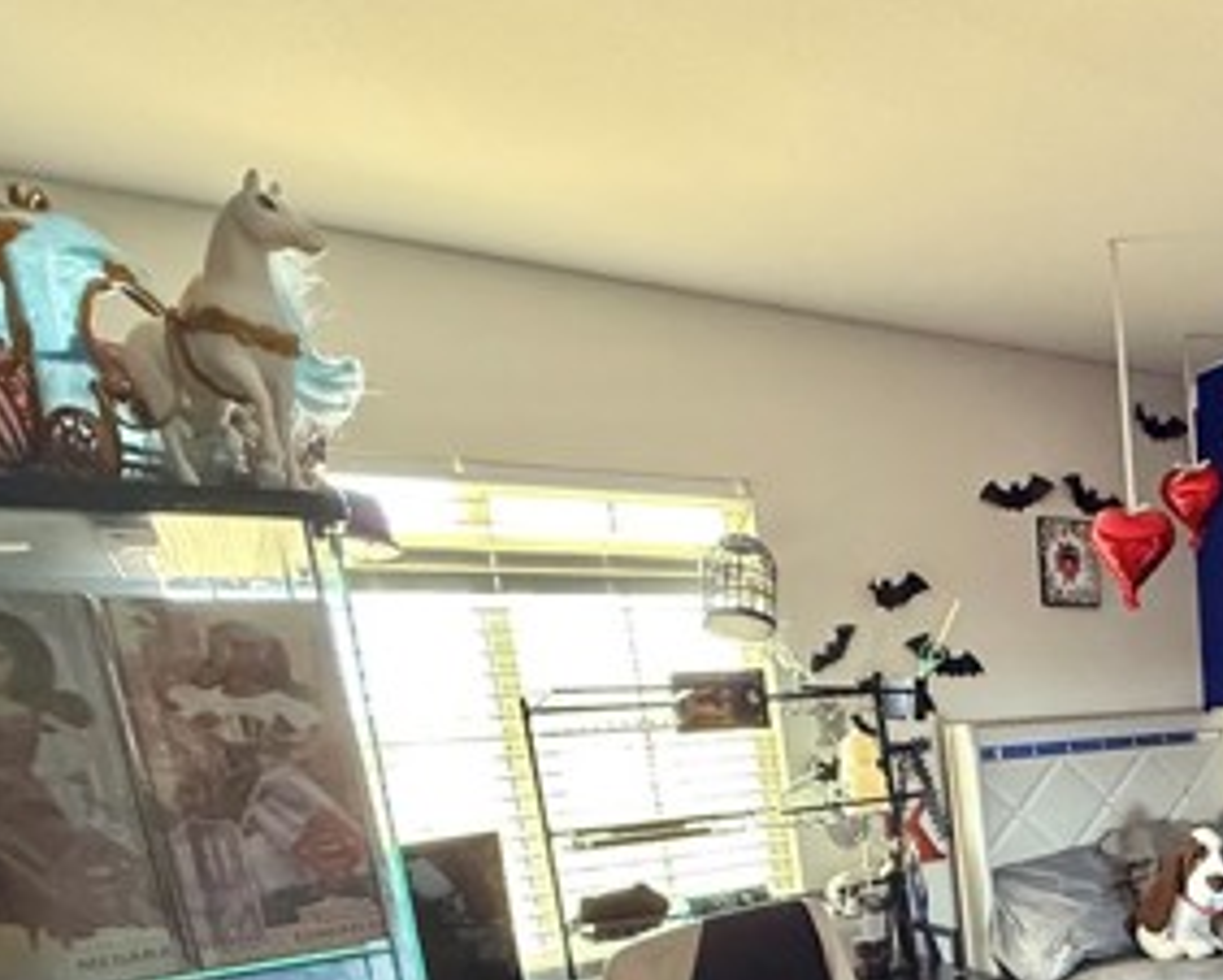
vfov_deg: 42.3
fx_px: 1123
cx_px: 1197
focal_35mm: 31
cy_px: 924
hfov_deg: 48.2
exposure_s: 1/60
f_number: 2.2
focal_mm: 2.22
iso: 800
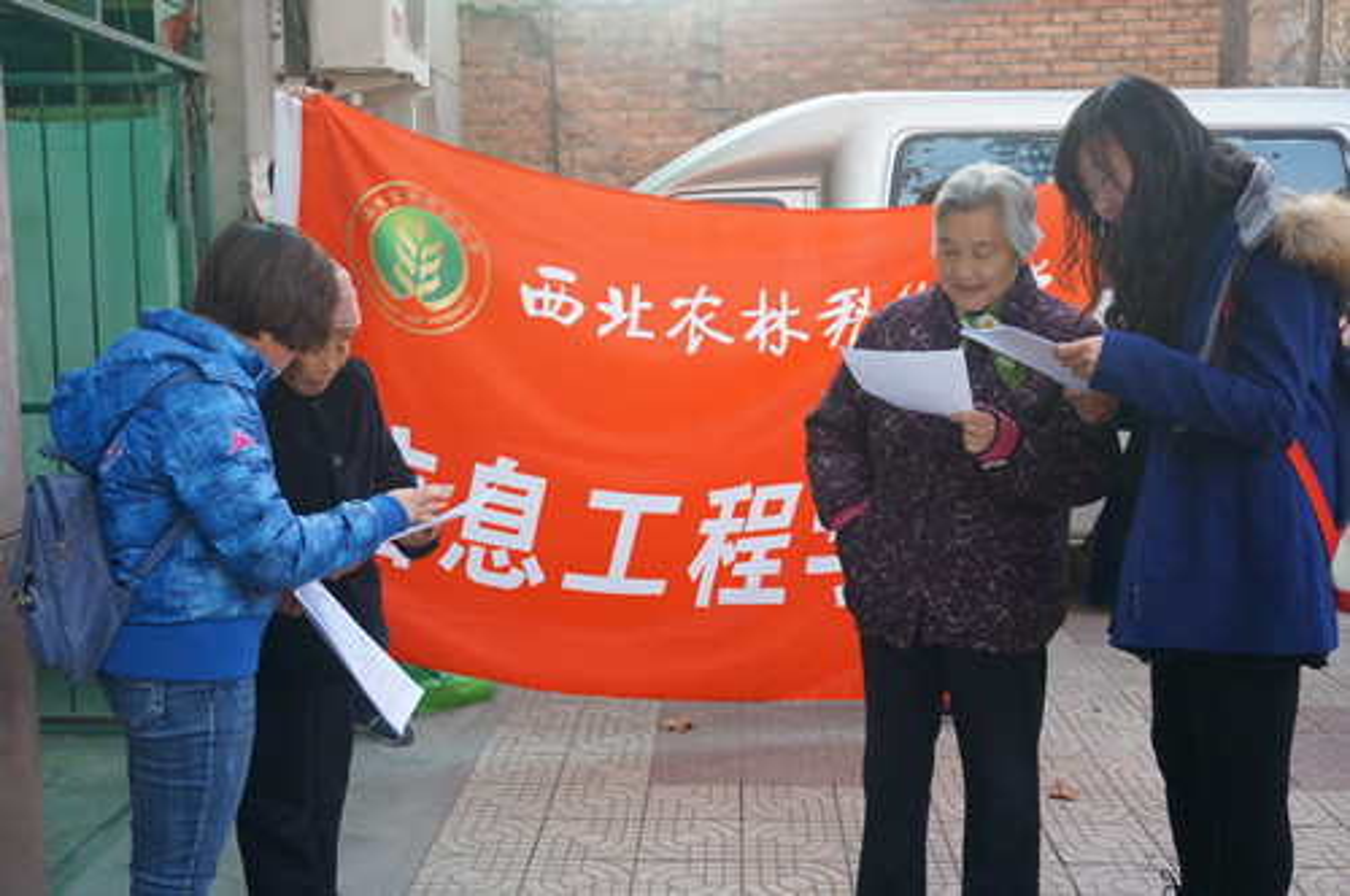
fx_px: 1461
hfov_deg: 49.6
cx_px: 675
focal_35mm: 39
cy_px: 448
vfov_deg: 34.1
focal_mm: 26
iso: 800
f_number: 4.5
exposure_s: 1/160
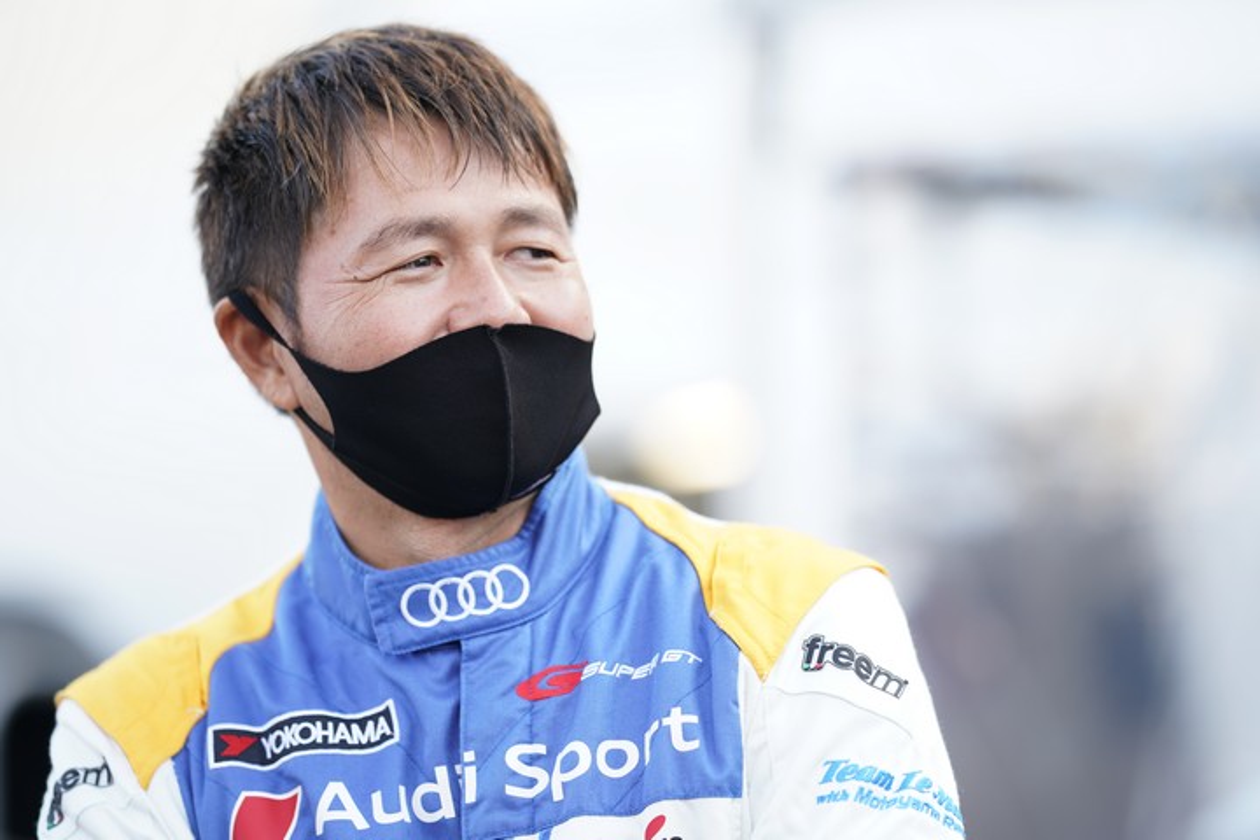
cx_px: 630
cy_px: 420
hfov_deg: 15.2
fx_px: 4725
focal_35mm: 135
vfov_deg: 10.2
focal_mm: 135
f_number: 2
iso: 160
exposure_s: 1/320
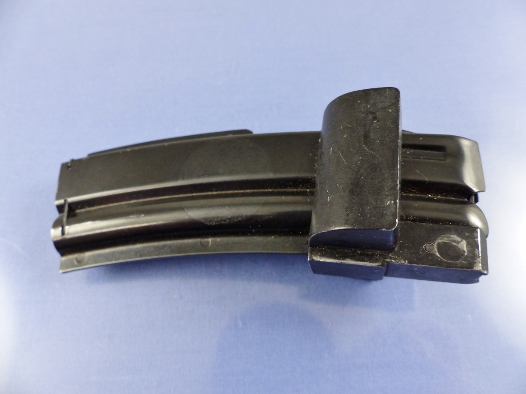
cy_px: 197
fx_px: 380
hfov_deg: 69.4
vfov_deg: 54.9
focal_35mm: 25
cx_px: 263
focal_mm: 4.5
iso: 250
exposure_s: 1/60
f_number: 2.8
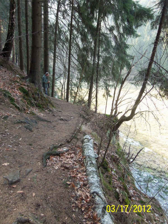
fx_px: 181
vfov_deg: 63.4
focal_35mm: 28
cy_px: 112
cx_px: 84
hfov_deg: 49.7
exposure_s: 1/40
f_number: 3.9
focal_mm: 5.1
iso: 160
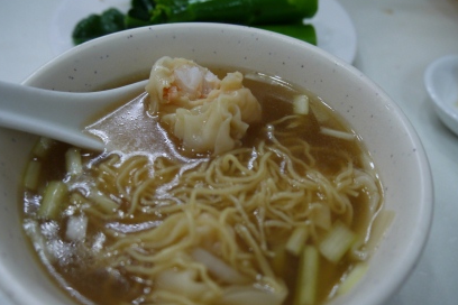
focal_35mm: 32
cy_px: 172
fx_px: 407
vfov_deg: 41.0
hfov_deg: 58.7
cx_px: 219
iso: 500
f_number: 3.5
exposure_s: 1/60
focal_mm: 14
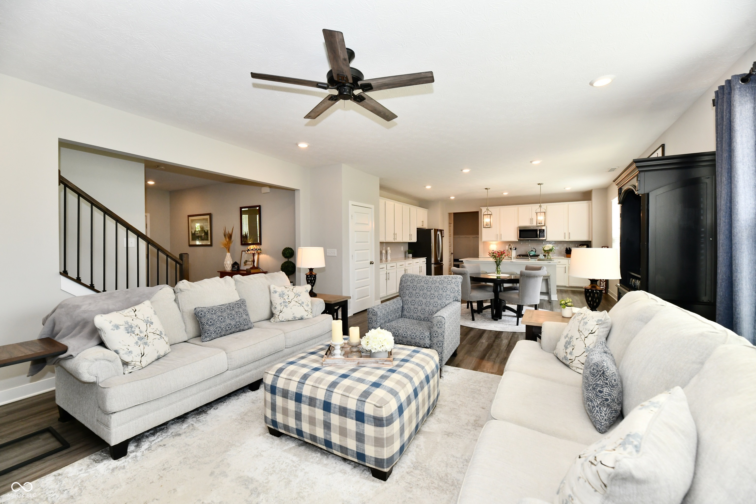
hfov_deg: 104.3
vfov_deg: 81.2
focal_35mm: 14
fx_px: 294
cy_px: 252
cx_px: 378
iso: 640
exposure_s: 1/200
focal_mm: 14
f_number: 7.1
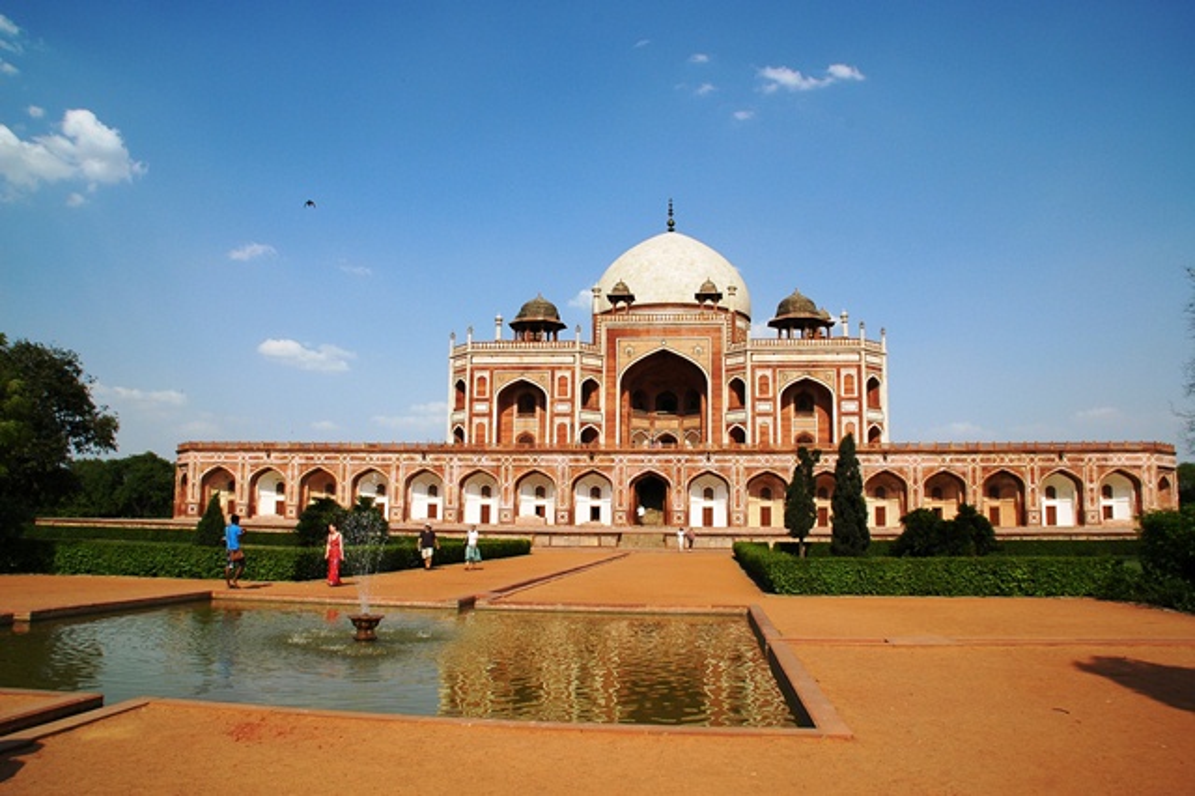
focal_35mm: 27
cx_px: 598
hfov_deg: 67.4
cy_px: 398
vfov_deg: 47.9
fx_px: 896
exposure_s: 1/400
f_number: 11
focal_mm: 18
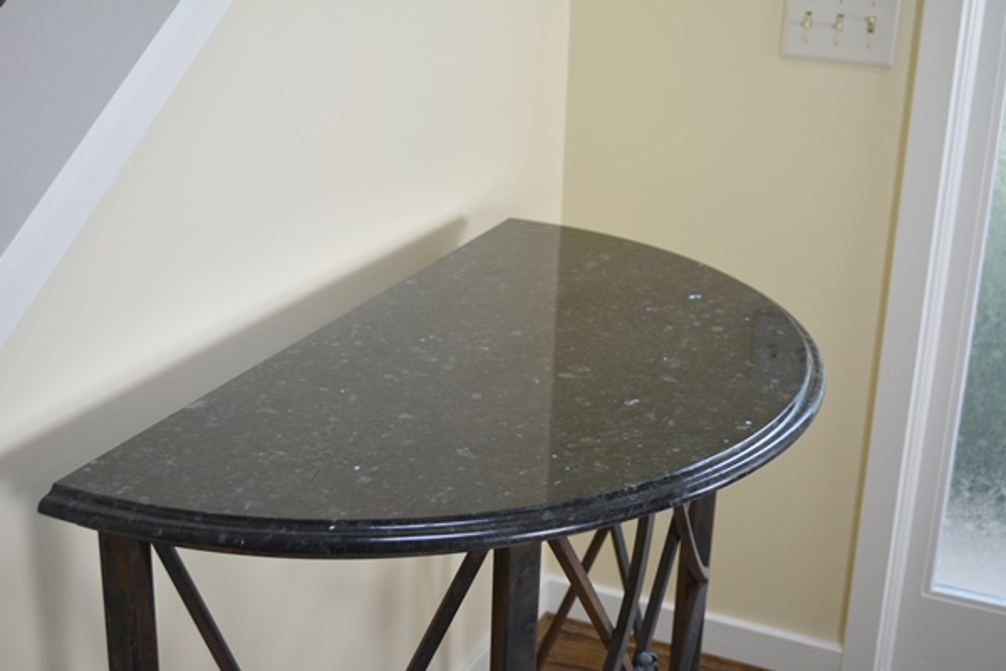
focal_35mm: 48
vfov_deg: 28.1
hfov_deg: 41.1
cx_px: 503
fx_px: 1341
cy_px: 336
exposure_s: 1/60
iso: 720
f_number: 4.8
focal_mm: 32
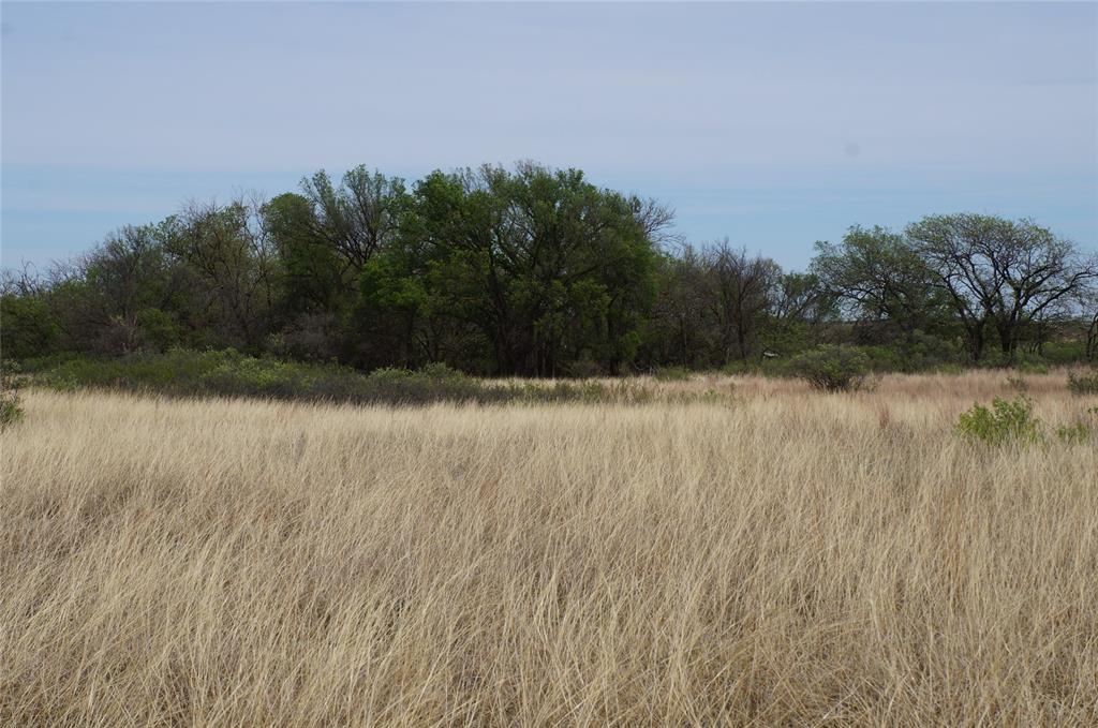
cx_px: 549
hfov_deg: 28.7
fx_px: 2147
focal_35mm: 70
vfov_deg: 19.3
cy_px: 364
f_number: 13
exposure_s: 1/400
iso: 200
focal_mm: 47
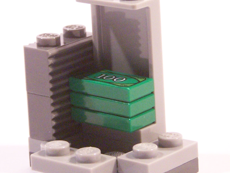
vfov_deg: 6.9
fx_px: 1429
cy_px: 58
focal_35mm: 215
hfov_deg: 9.2
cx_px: 101
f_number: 3.2
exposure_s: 1/30
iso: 400
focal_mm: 17.5
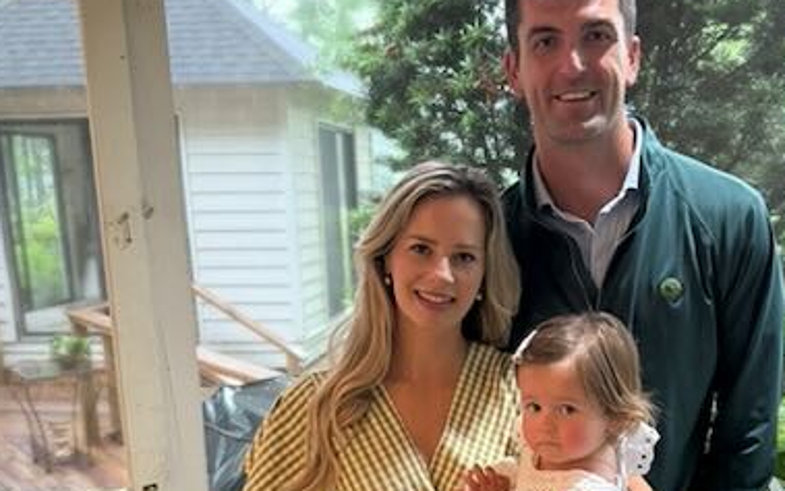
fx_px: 920
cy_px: 421
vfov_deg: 28.9
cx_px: 485
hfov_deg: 45.9
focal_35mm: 43
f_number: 1.78
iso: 640
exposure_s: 1/60
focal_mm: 6.76
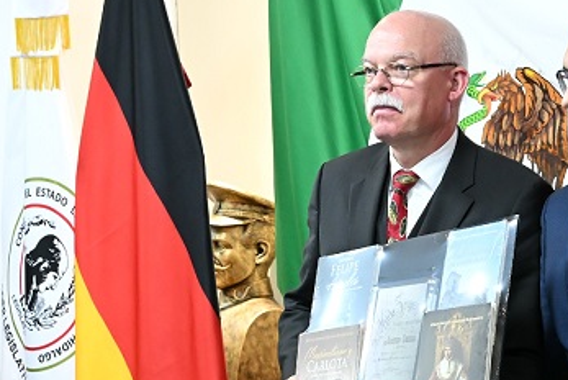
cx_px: 619
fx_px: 1800
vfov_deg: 12.0
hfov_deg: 17.4
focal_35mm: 114
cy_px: 313
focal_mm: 44
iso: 5000
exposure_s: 1/40
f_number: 6.3
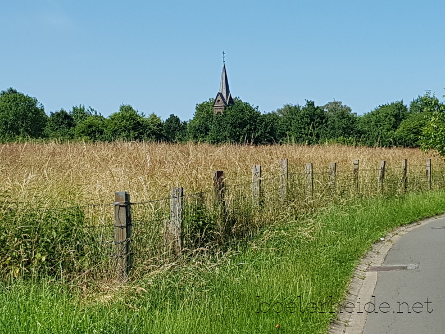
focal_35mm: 26
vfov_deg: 53.1
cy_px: 167
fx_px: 334
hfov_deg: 67.3
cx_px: 222
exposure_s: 1/2040
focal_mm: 4.2
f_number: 1.7
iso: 40
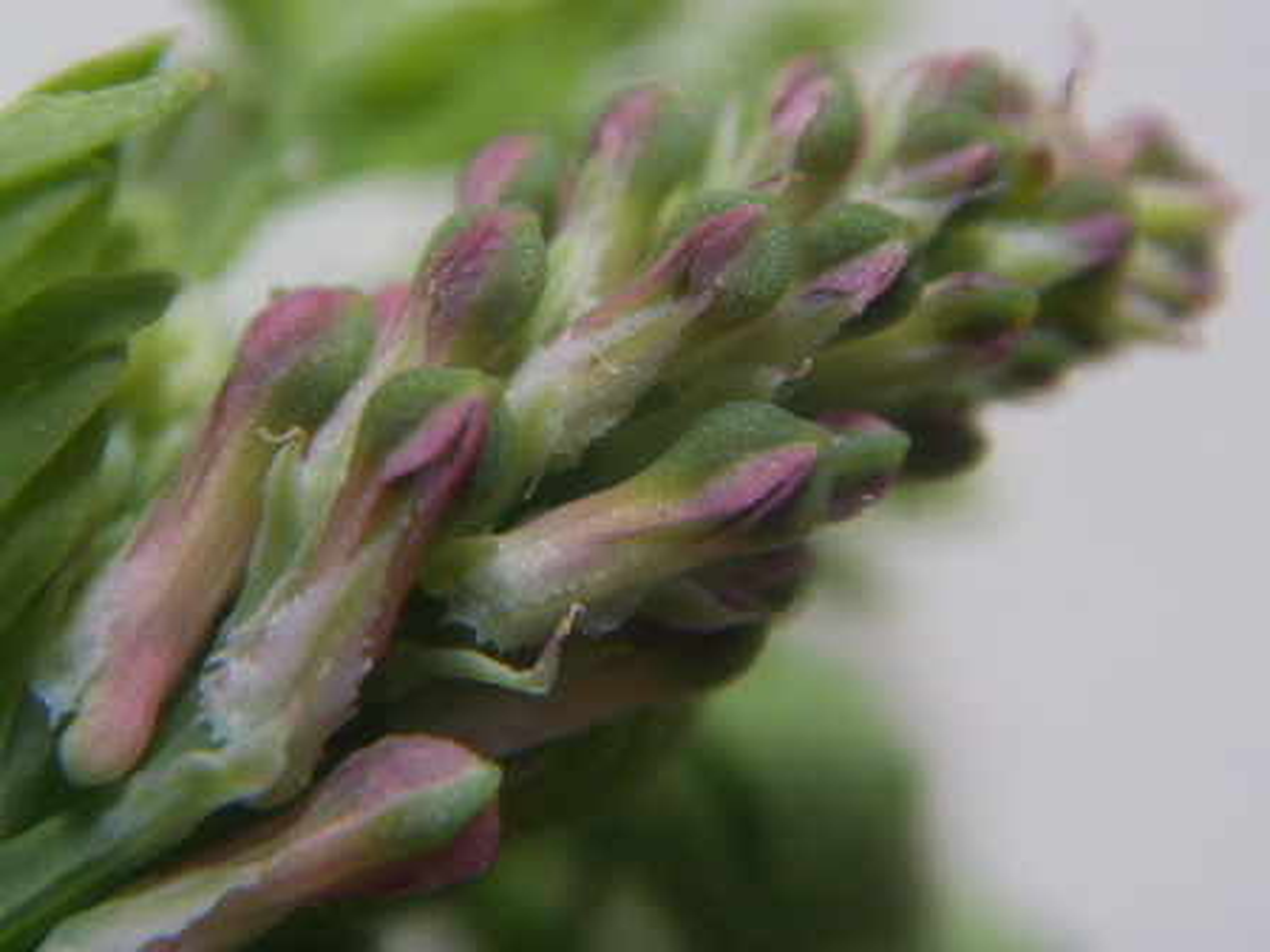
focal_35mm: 39
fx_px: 1431
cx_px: 635
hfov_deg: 47.9
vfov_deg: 36.8
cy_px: 476
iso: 63
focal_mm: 6.6
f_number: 3.5
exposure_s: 1/15
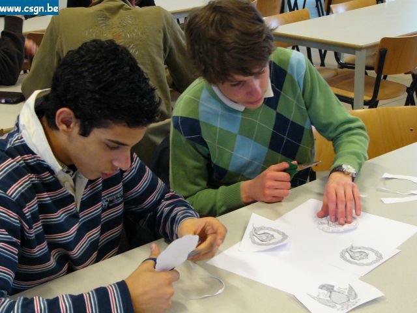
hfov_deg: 30.7
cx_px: 208
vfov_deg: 23.3
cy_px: 156
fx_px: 759
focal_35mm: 63
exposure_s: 1/25
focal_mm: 10.4
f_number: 2.8
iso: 200
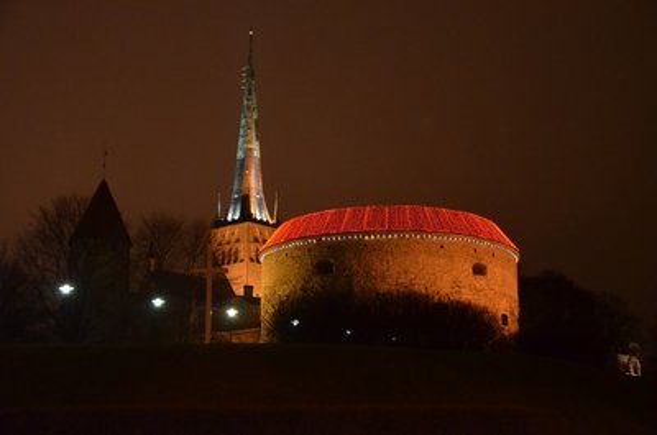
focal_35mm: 51
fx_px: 929
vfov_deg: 26.4
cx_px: 328
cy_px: 218
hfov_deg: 39.0
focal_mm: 34
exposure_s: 1/20
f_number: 4.2
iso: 3200
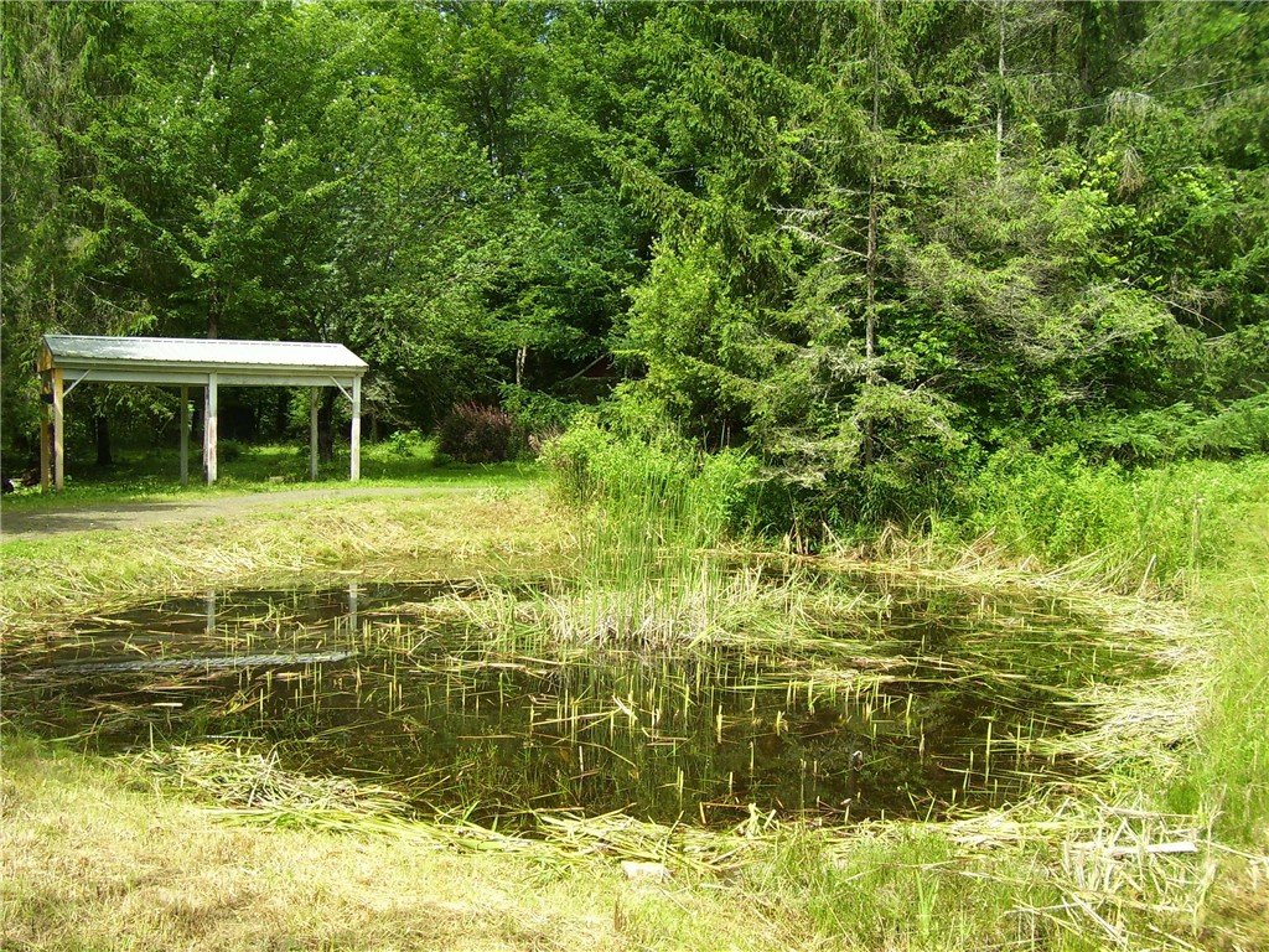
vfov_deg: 41.8
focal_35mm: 34
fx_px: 1246
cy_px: 476
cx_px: 634
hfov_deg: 54.0
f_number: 4.8
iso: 80
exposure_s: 1/250
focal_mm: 5.6
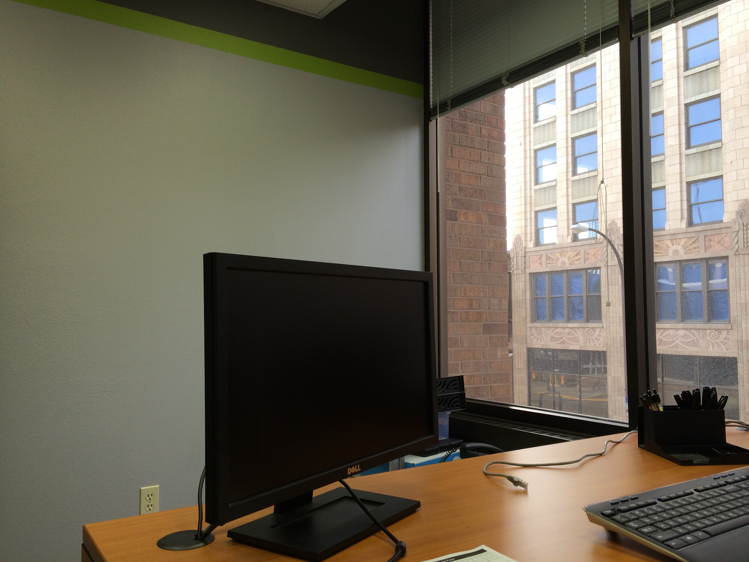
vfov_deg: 46.8
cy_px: 281
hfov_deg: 60.0
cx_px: 374
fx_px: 649
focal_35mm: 30
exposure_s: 1/120
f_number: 2.2
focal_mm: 4.12
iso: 40
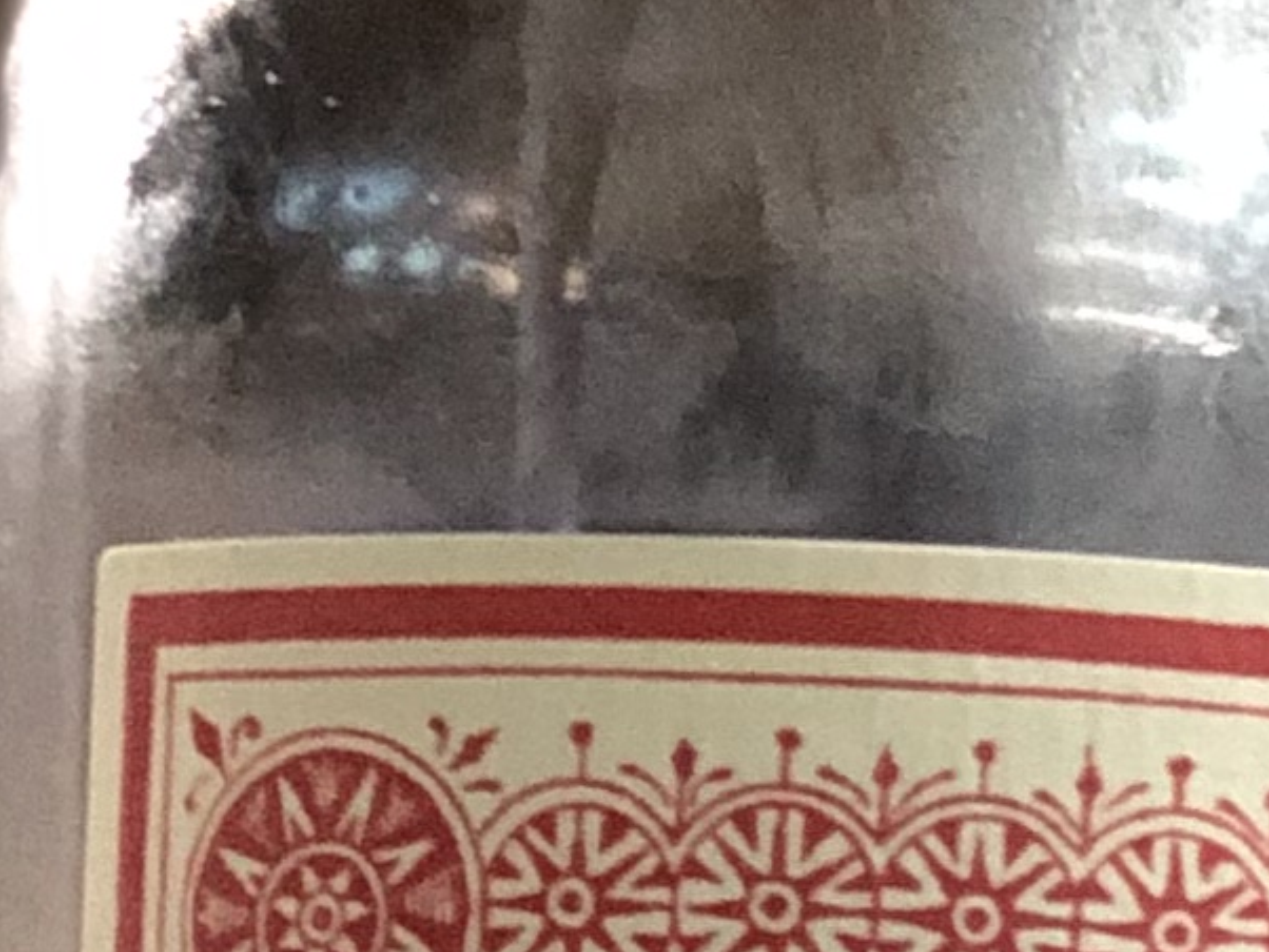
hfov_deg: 5.6
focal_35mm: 348
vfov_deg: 4.2
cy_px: 1870
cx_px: 2508
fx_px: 12763
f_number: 2.4
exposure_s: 1/20
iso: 160
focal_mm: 6
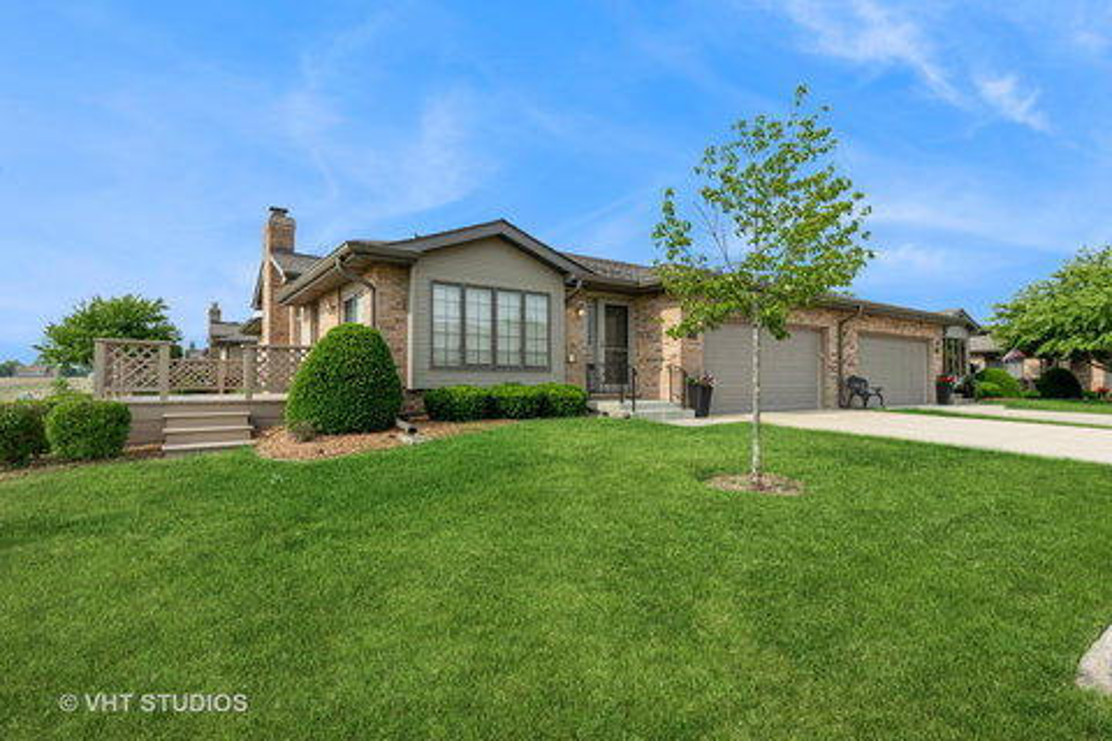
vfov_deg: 67.4
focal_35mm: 18
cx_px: 556
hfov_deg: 90.0
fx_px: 556
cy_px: 370
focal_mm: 18
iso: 100
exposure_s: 1/250
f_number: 8
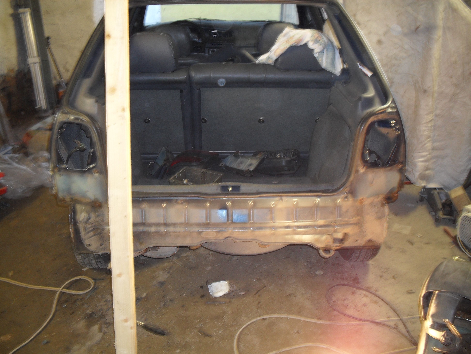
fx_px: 476
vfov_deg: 40.7
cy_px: 177
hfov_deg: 52.6
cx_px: 236
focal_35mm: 35
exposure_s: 1/3
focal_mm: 6.3
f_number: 3.2
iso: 100
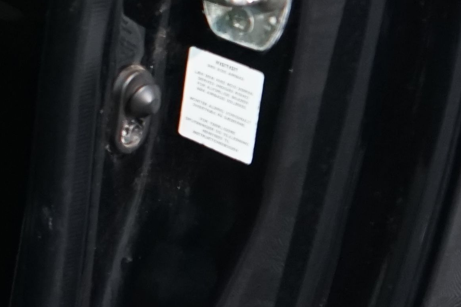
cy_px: -125
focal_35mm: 166
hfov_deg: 10.5
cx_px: -687
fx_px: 2125
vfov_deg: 8.1
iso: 1250
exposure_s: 1/15
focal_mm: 32
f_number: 4
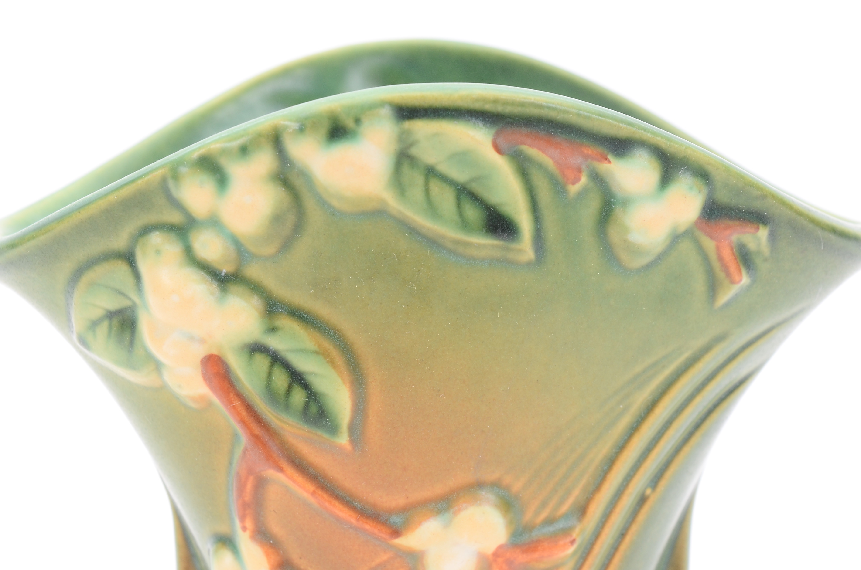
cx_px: 430
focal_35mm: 82
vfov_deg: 16.5
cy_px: 285
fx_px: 1969
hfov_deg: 24.7
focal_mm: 55
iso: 320
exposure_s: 1/80
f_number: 10
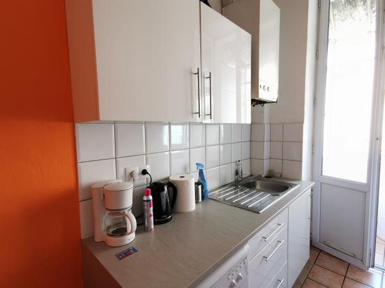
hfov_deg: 91.0
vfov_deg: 74.7
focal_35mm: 17
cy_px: 144
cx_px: 192
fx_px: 189
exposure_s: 1/30
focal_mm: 2.35
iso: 100
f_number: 2.2
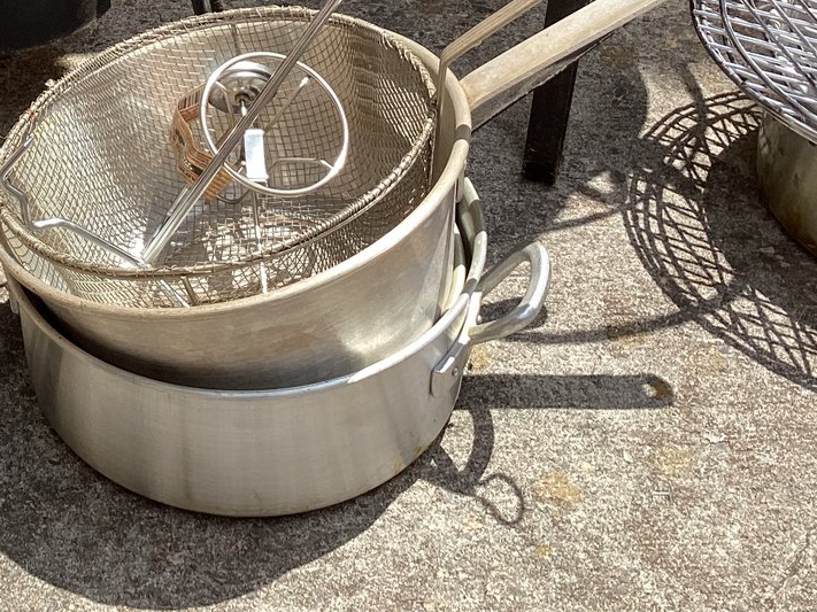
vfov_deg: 21.7
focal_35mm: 66
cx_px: 56
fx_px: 1557
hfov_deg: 28.1
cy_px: 45
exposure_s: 1/762
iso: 25
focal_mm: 3.3
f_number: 2.4
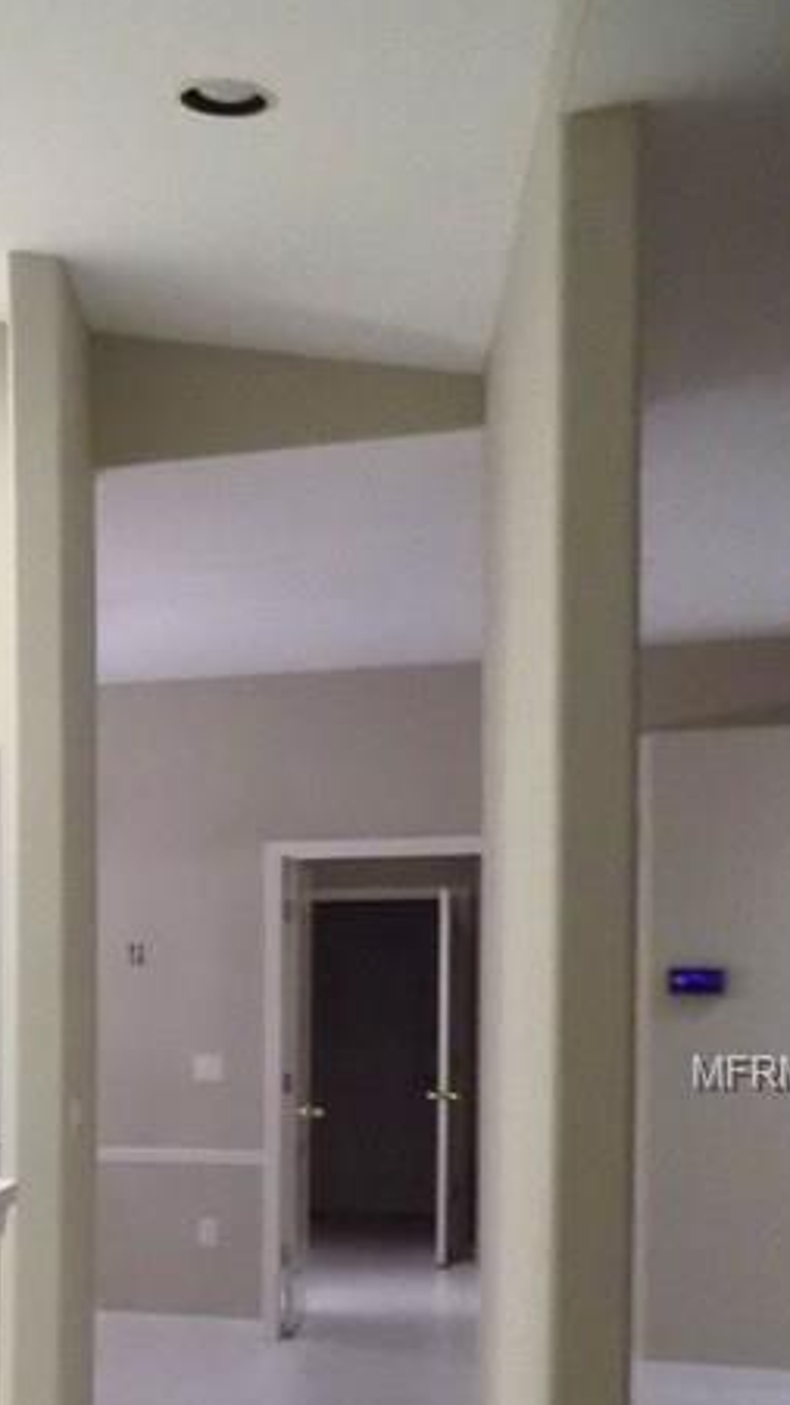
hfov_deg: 16.7
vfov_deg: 35.7
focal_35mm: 57
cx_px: -718
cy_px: 1074
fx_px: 2123
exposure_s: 1/30
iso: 360
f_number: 3.1
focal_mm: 4
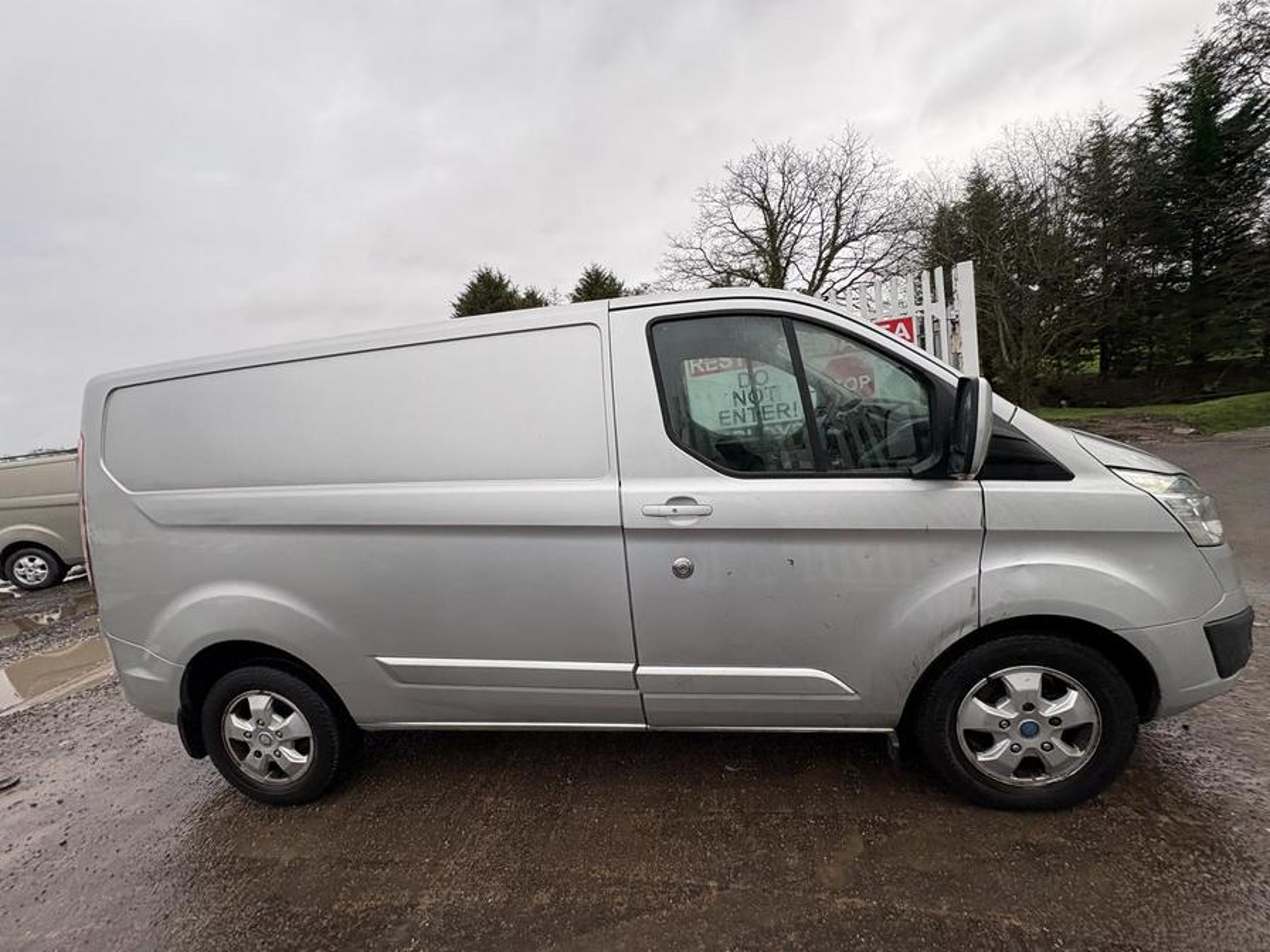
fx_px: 514
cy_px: 476
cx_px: 635
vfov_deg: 85.7
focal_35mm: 14
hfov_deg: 102.1
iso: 40
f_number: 2.2
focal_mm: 2.22
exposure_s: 1/291
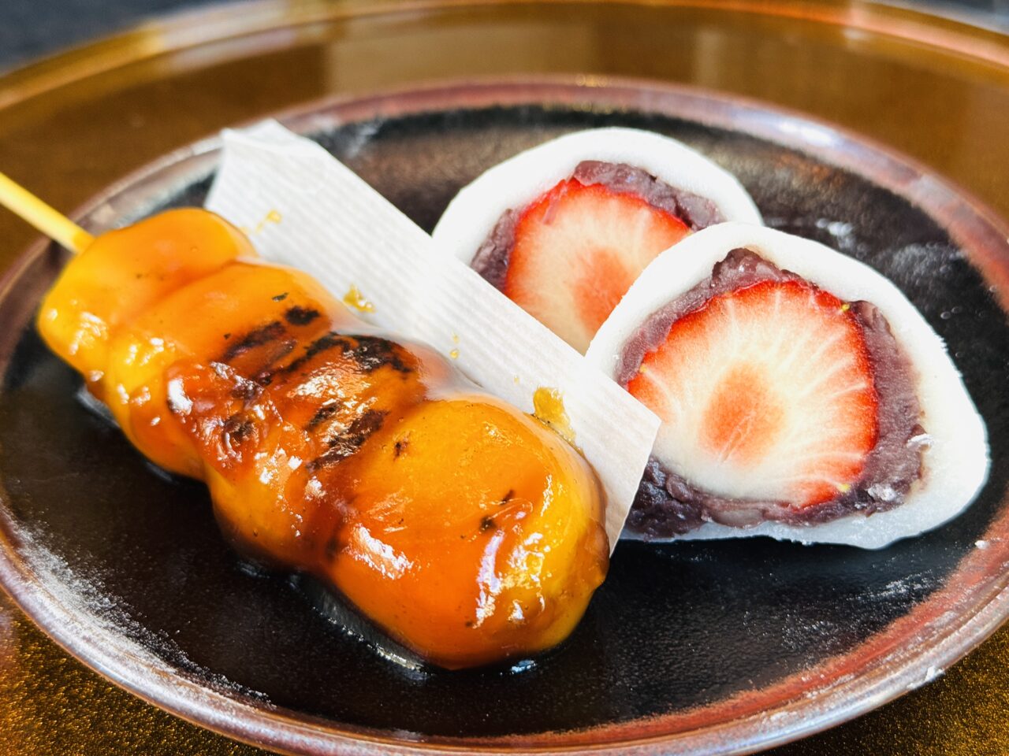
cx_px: 504
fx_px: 1399
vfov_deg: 30.3
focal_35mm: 48
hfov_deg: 39.7
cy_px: 378
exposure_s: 1/50
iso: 50
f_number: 1.78
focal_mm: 6.76
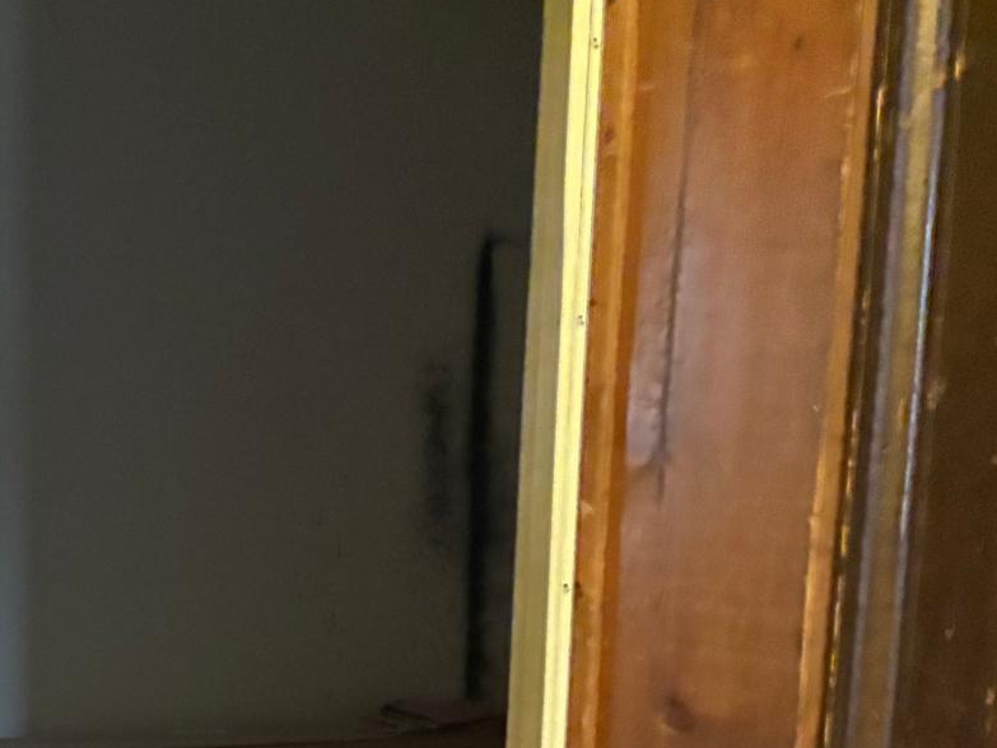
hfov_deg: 24.8
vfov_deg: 20.5
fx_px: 1958
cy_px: 838
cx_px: -304
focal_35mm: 68
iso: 640
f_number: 1.6
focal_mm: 5.96
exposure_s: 1/38
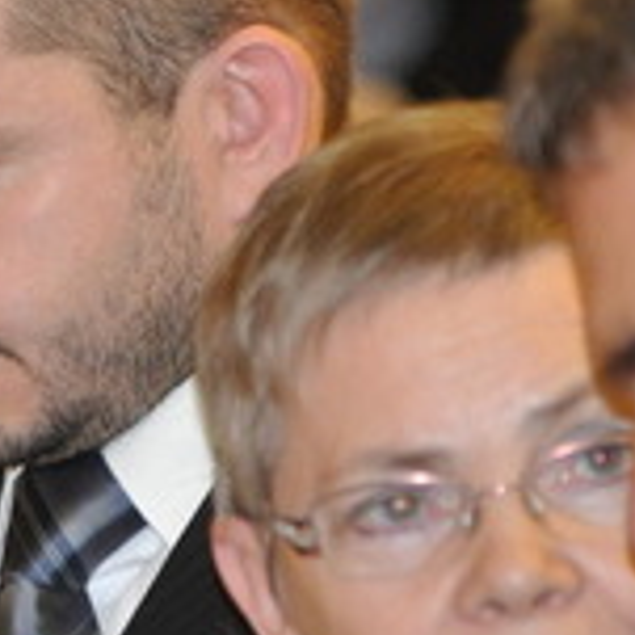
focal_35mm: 669
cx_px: -795
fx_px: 13884
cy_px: 170
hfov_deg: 2.6
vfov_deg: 2.6
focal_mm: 112
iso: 800
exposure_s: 1/60
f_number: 2.8
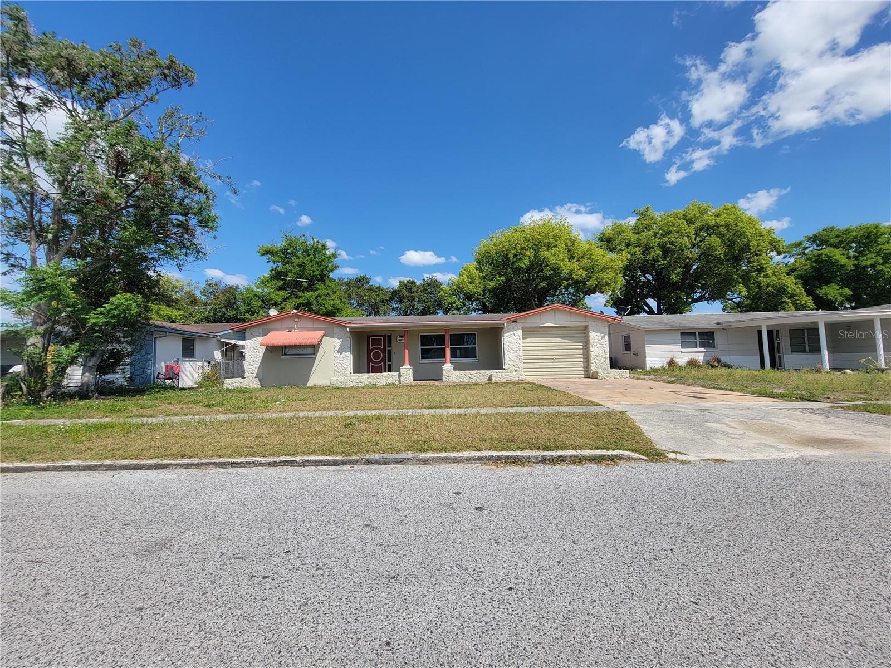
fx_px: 335
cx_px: 446
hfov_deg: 106.2
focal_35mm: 13
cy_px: 334
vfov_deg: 89.9
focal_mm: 2.2
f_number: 2.2
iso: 50
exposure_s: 1/1899
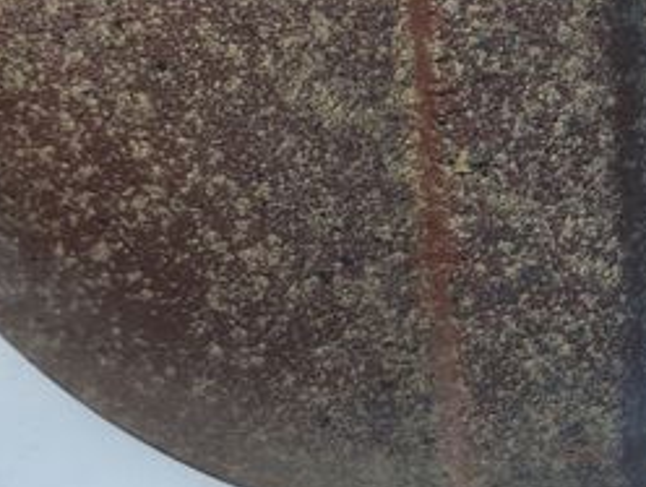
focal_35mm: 113
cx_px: 1112
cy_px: 111
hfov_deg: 15.3
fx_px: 2113
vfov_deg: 13.1
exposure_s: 1/118
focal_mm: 4.27
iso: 102
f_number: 1.8
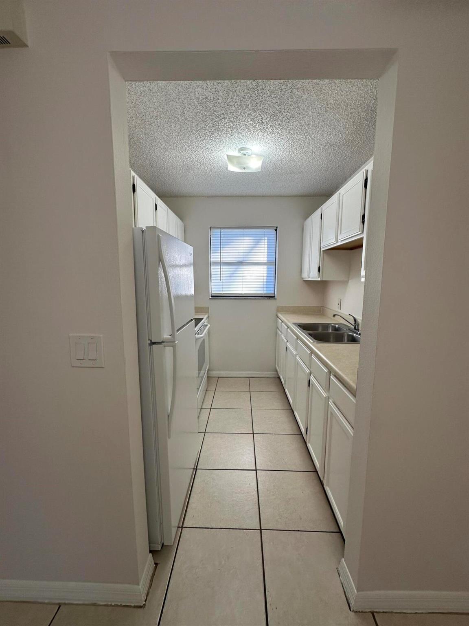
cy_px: 313
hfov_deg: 85.7
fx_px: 253
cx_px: 234
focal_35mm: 14
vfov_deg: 102.1
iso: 80
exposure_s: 1/120
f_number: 2.2
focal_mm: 2.22
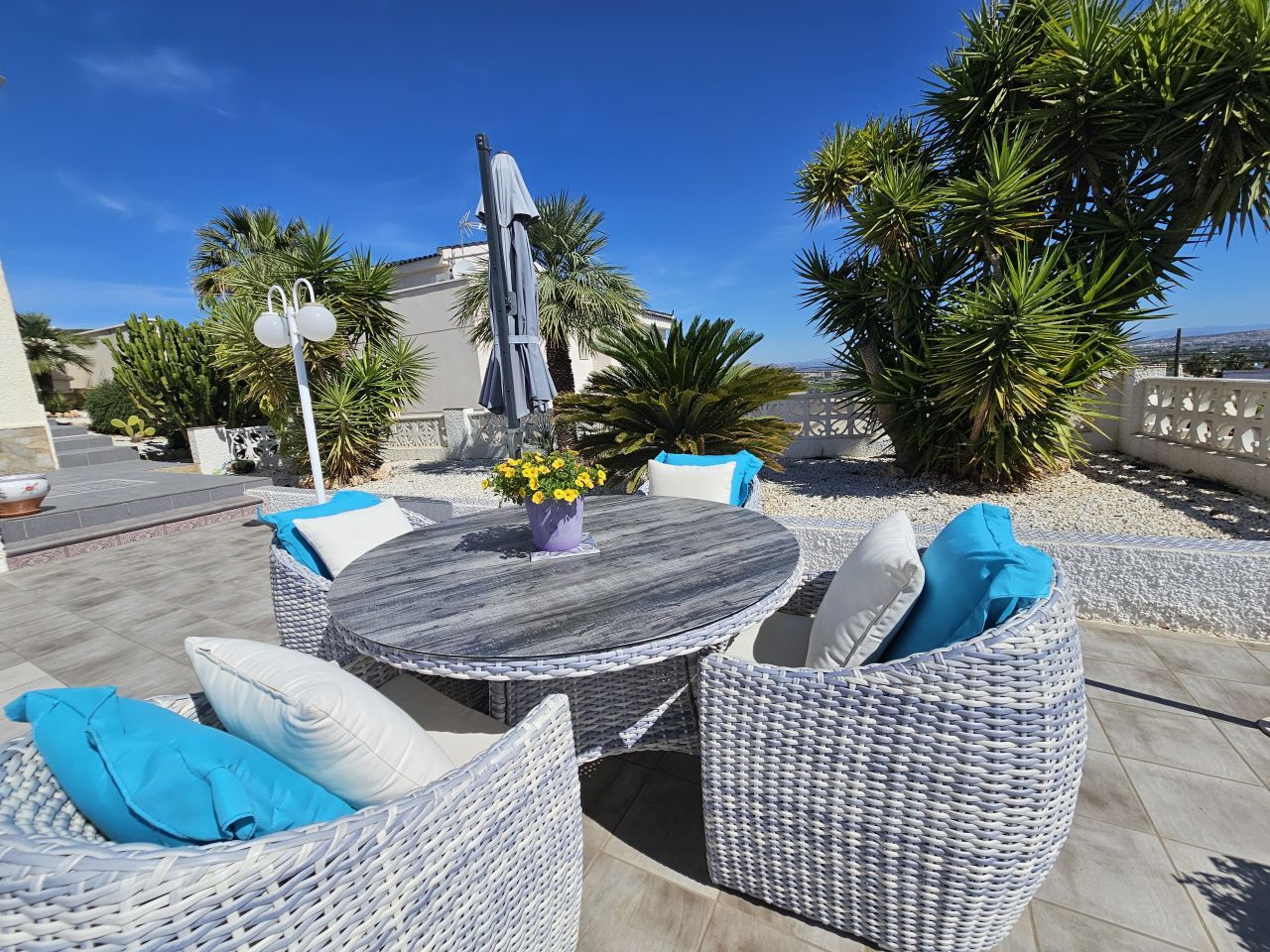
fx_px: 477
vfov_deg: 89.9
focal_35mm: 13
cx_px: 635
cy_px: 476
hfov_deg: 106.2
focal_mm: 2.2
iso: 50
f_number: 2.2
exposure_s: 1/4408
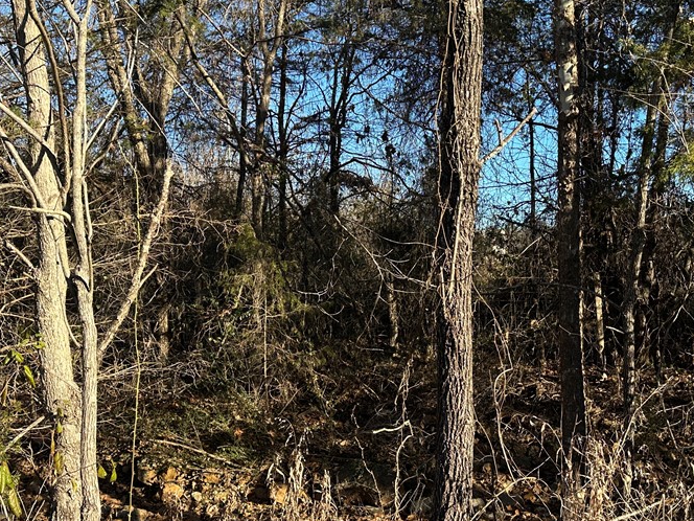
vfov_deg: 38.6
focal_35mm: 37
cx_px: 391
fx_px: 742
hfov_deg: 50.0
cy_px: 299
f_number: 1.78
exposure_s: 1/1019
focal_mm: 6.86
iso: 80
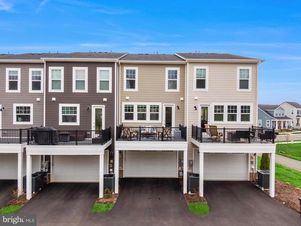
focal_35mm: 24
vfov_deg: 56.8
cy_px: 113
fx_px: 209
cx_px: 150
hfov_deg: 71.6
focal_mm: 4.39
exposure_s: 1/500
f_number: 2.8
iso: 100
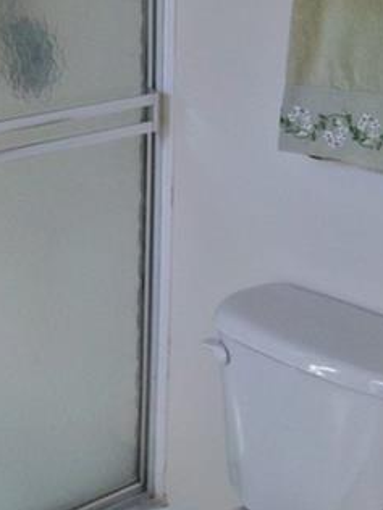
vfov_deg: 22.9
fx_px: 1254
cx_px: 18
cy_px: 150
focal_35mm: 85
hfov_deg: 17.1
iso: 160
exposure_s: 1/30
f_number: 3.5
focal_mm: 6.2
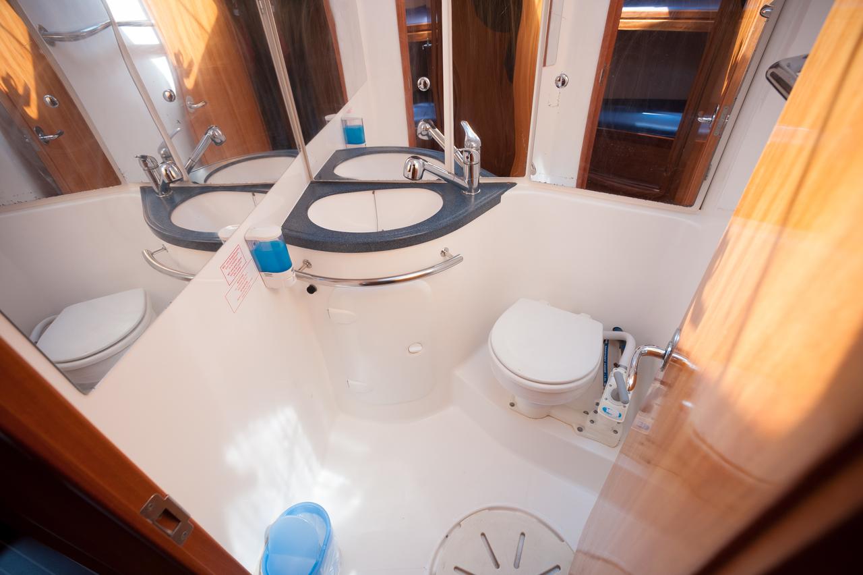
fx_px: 407
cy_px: 288
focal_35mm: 17
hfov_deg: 93.3
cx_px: 432
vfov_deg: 70.4
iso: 800
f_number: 8
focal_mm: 17
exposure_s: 1/160
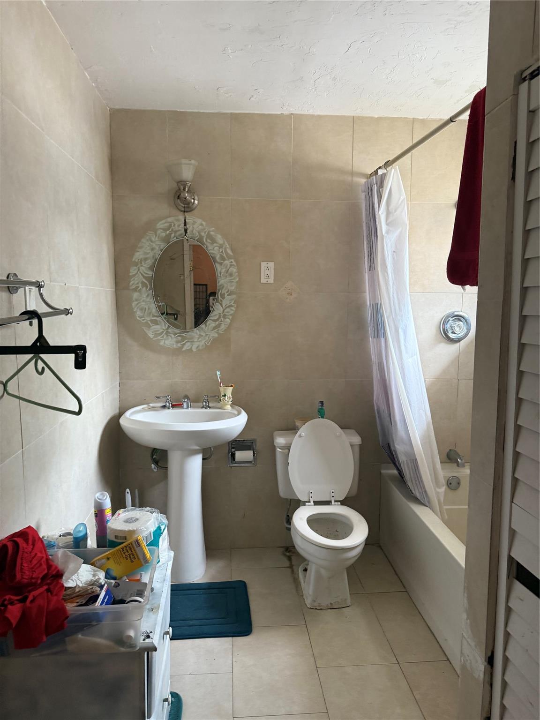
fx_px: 499
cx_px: 270
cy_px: 360
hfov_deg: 56.8
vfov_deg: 71.6
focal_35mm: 24
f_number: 1.78
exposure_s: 1/60
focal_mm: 6.76
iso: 250
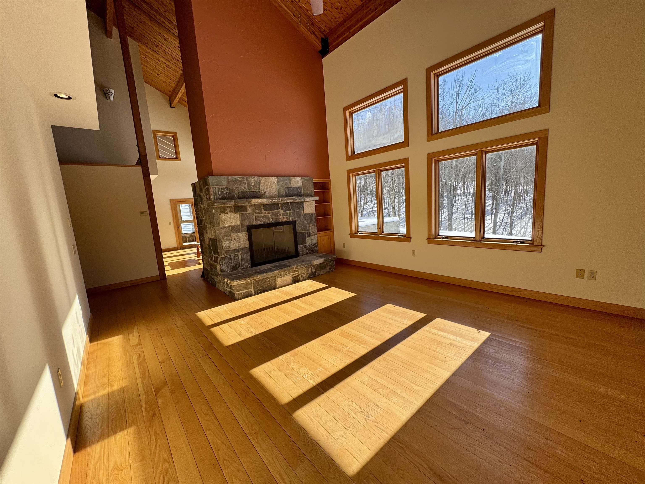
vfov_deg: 85.7
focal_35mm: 14
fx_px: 261
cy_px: 242
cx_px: 322
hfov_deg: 102.1
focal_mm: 2.22
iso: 40
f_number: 2.2
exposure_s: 1/582
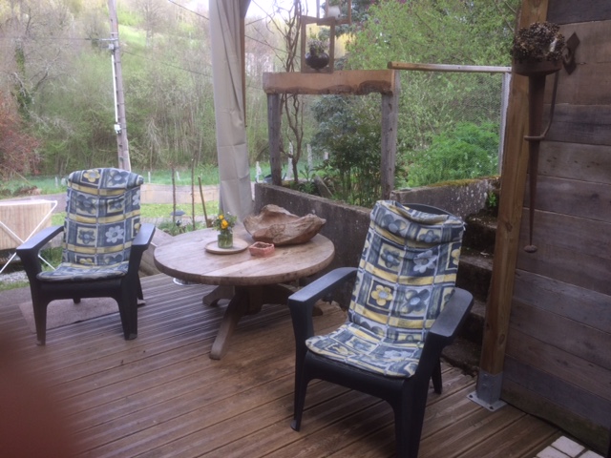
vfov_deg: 48.2
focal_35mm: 29
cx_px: 306
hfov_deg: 61.7
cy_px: 229
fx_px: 512
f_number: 2.2
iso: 32
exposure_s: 1/277
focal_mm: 4.15
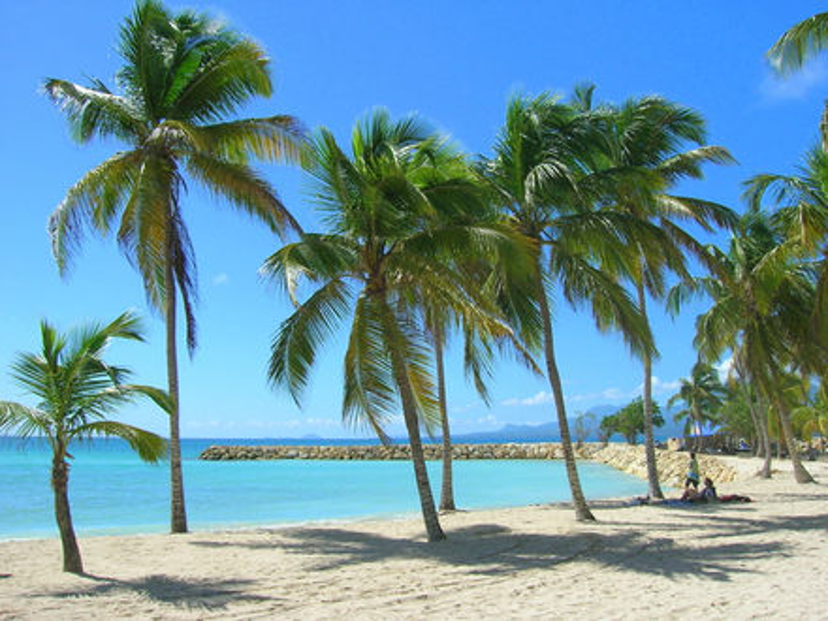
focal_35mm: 34
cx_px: 414
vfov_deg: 41.8
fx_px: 813
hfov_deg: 54.0
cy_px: 310
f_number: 4.9
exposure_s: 1/428
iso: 50
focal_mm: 5.7
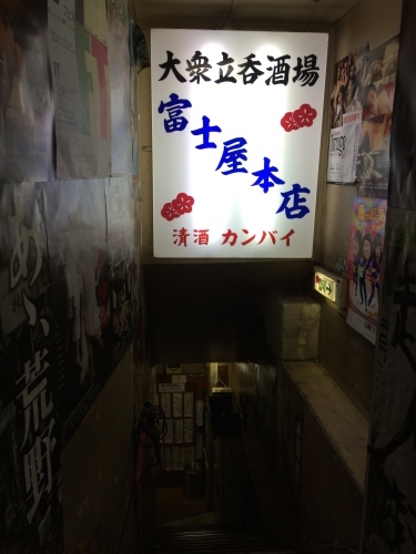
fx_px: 465
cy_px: 277
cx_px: 208
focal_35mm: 29
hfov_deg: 48.2
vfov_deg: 61.7
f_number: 2.2
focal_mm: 4.15
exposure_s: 1/40
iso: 32
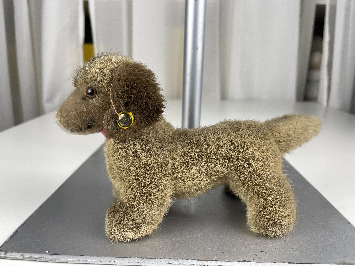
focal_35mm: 25
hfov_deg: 69.4
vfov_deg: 54.9
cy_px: 133
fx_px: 256
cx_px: 178
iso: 32
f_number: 1.6
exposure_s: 1/100
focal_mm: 5.1
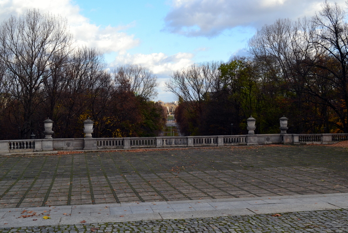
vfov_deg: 31.9
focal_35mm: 42
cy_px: 116
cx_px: 174
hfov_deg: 46.4
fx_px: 406
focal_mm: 28
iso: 400
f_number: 9
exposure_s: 1/125
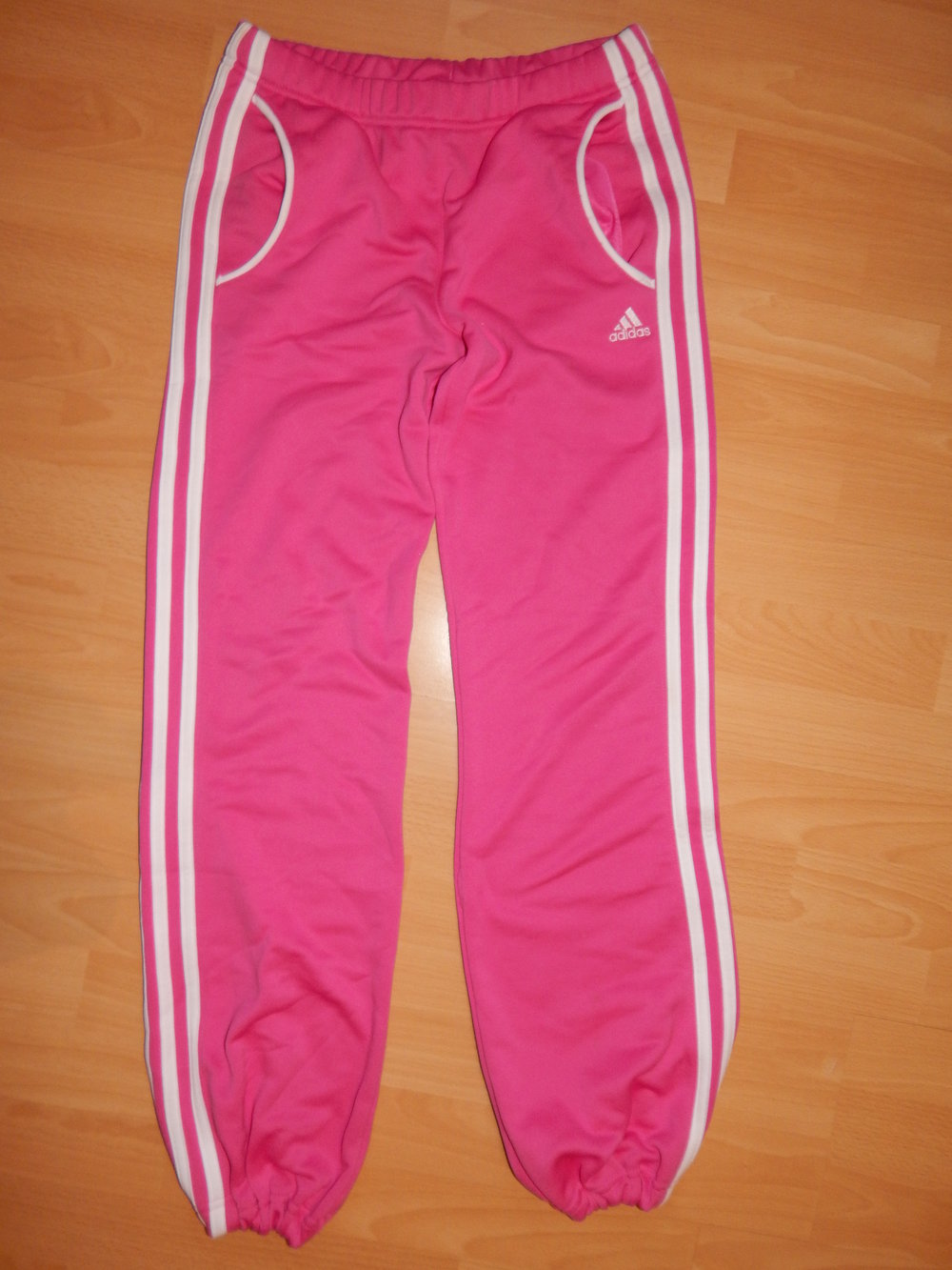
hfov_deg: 54.9
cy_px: 635
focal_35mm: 25
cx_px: 476
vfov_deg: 69.4
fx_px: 917
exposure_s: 1/30
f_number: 3.1
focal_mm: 4.5
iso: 200
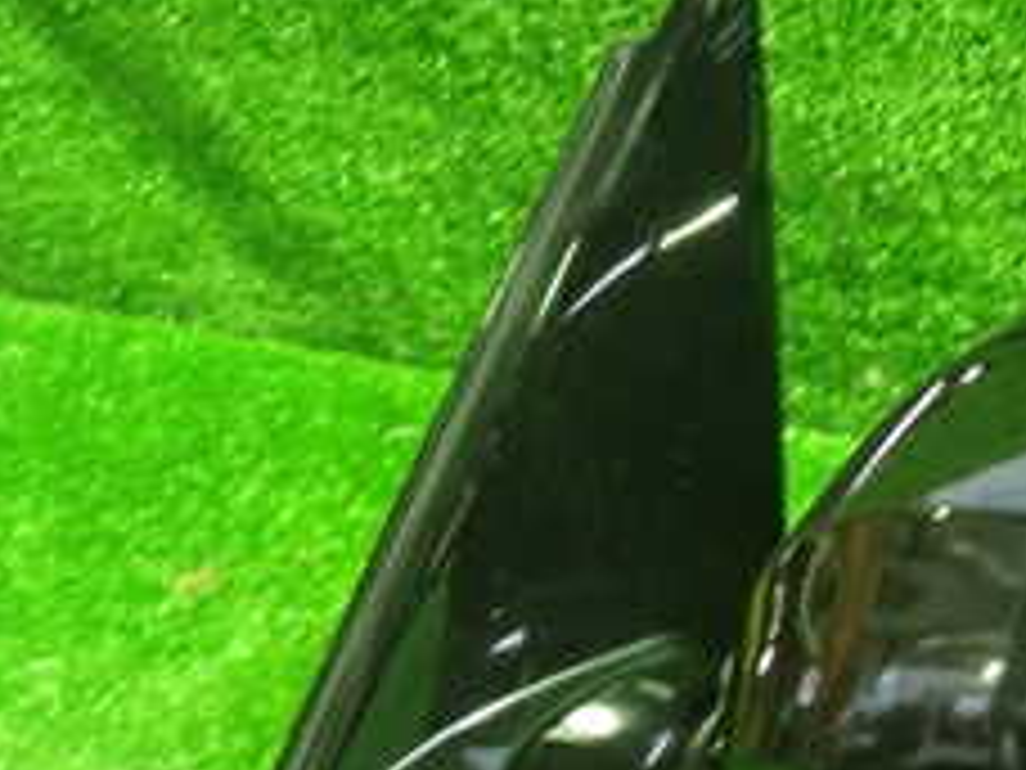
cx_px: 1044
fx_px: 2342
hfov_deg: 23.6
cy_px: 716
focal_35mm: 79
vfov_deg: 18.3
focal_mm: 5.4
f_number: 2.3
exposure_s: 1/25
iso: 800
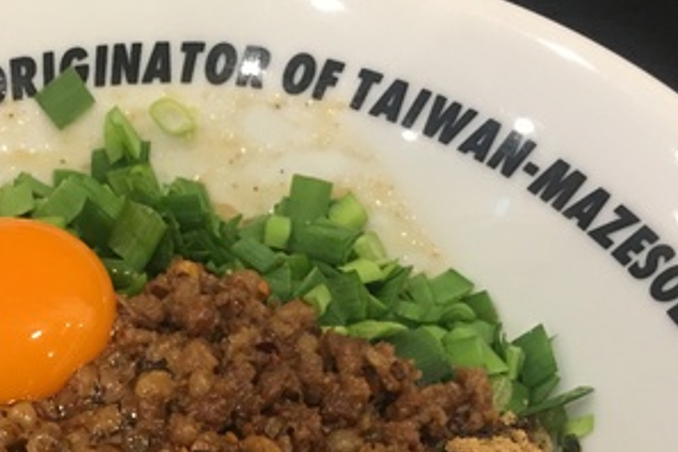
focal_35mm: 82
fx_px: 1544
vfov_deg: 15.9
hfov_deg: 24.3
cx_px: 114
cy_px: 565
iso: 50
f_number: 2.2
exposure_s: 1/15
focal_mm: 4.15
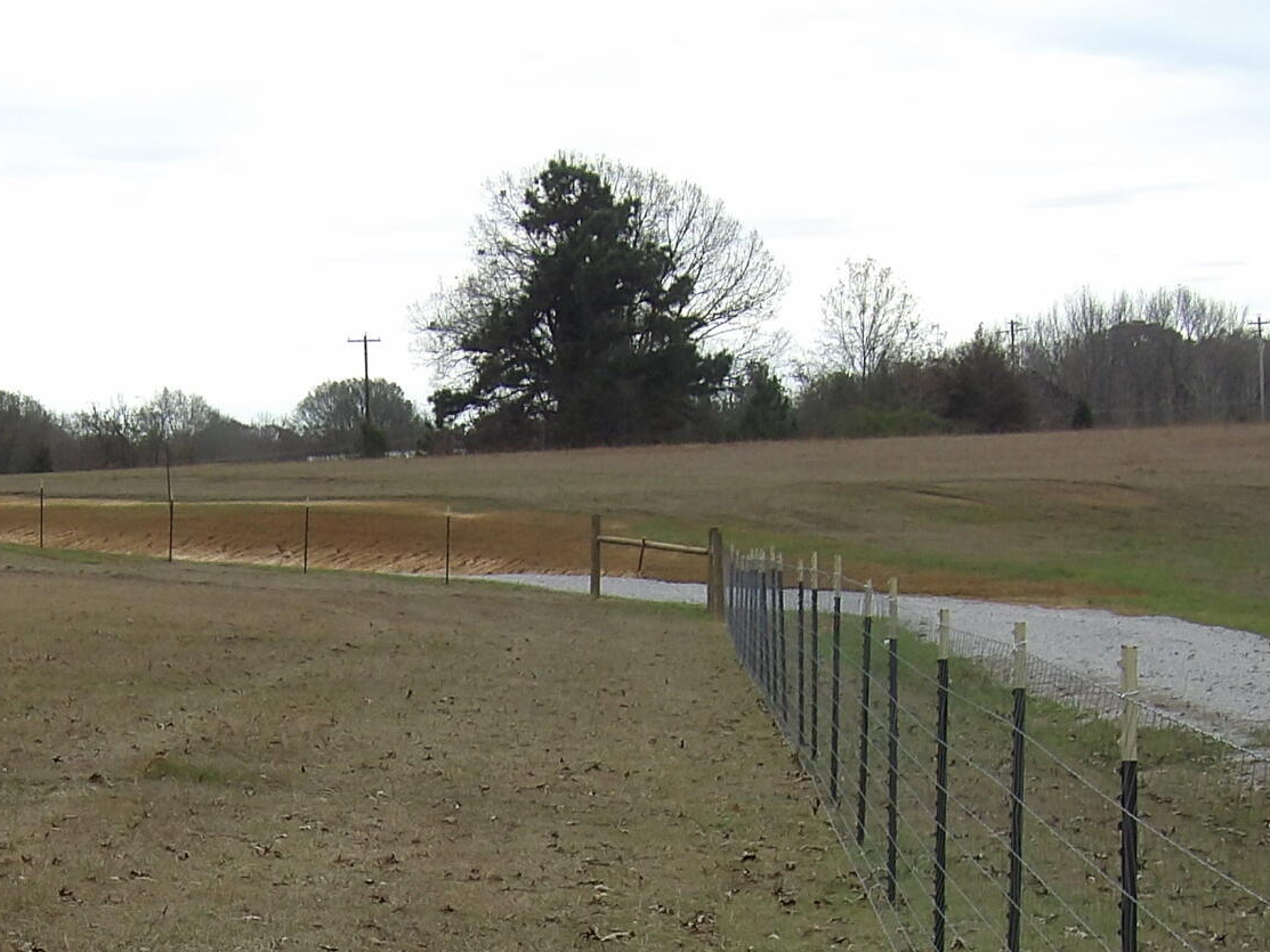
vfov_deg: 11.8
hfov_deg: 15.8
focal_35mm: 124
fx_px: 4550
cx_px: 330
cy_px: 911
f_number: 3.8
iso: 100
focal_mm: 8.2
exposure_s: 1/177
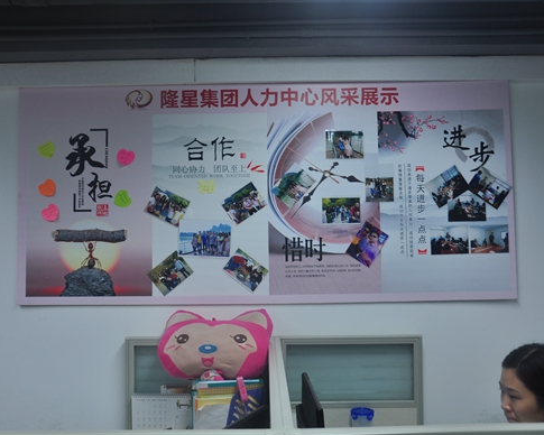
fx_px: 589
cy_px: 214
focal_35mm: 37
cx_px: 262
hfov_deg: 49.6
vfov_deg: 40.6
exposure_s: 1/30
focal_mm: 21
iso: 220
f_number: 3.8
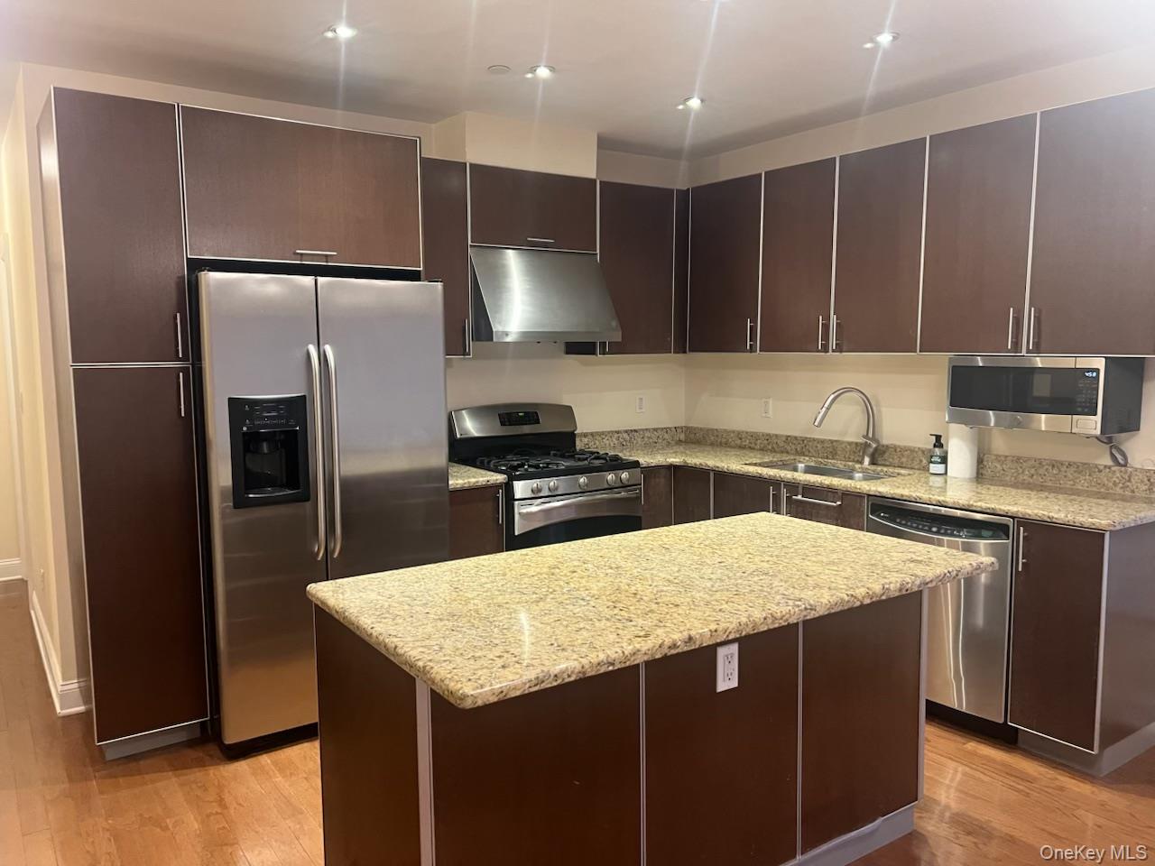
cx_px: 578
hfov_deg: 67.3
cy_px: 433
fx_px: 868
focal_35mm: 26
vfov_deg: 53.1
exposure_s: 1/60
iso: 250
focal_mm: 5.7
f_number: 1.5
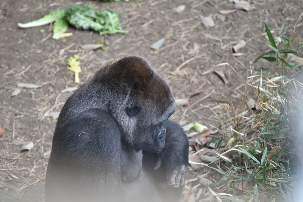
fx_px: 2525
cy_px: 101
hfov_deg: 6.9
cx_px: 152
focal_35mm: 300
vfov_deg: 4.6
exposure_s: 1/640
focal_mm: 300
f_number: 5.6
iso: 2000
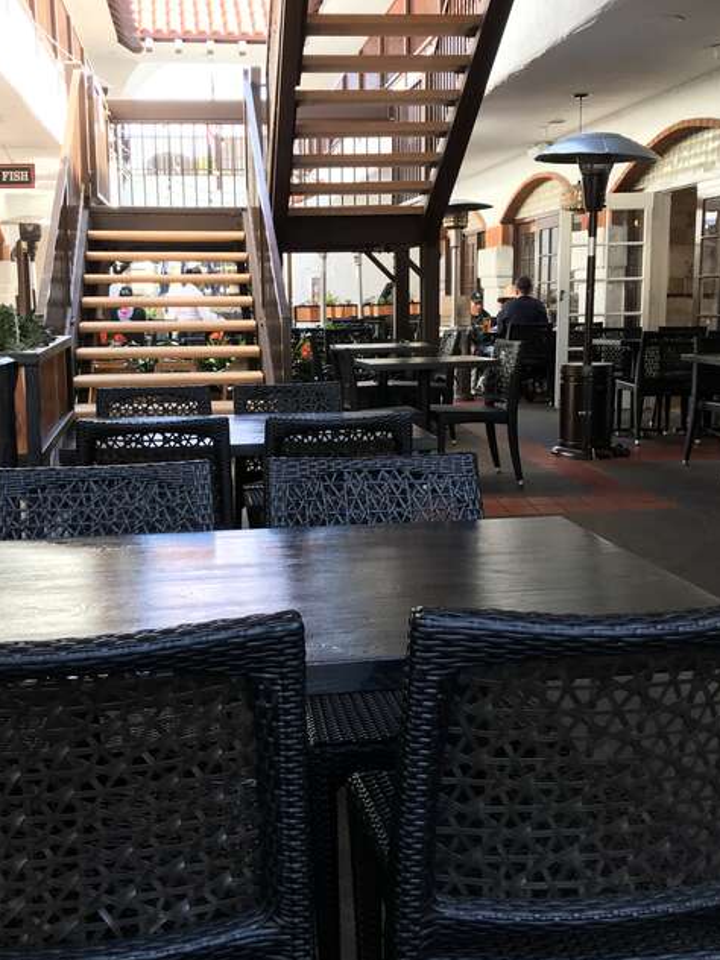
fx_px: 943
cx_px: 302
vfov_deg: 53.9
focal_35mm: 34
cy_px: 460
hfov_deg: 41.7
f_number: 1.8
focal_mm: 3.99
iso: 40
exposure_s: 1/120
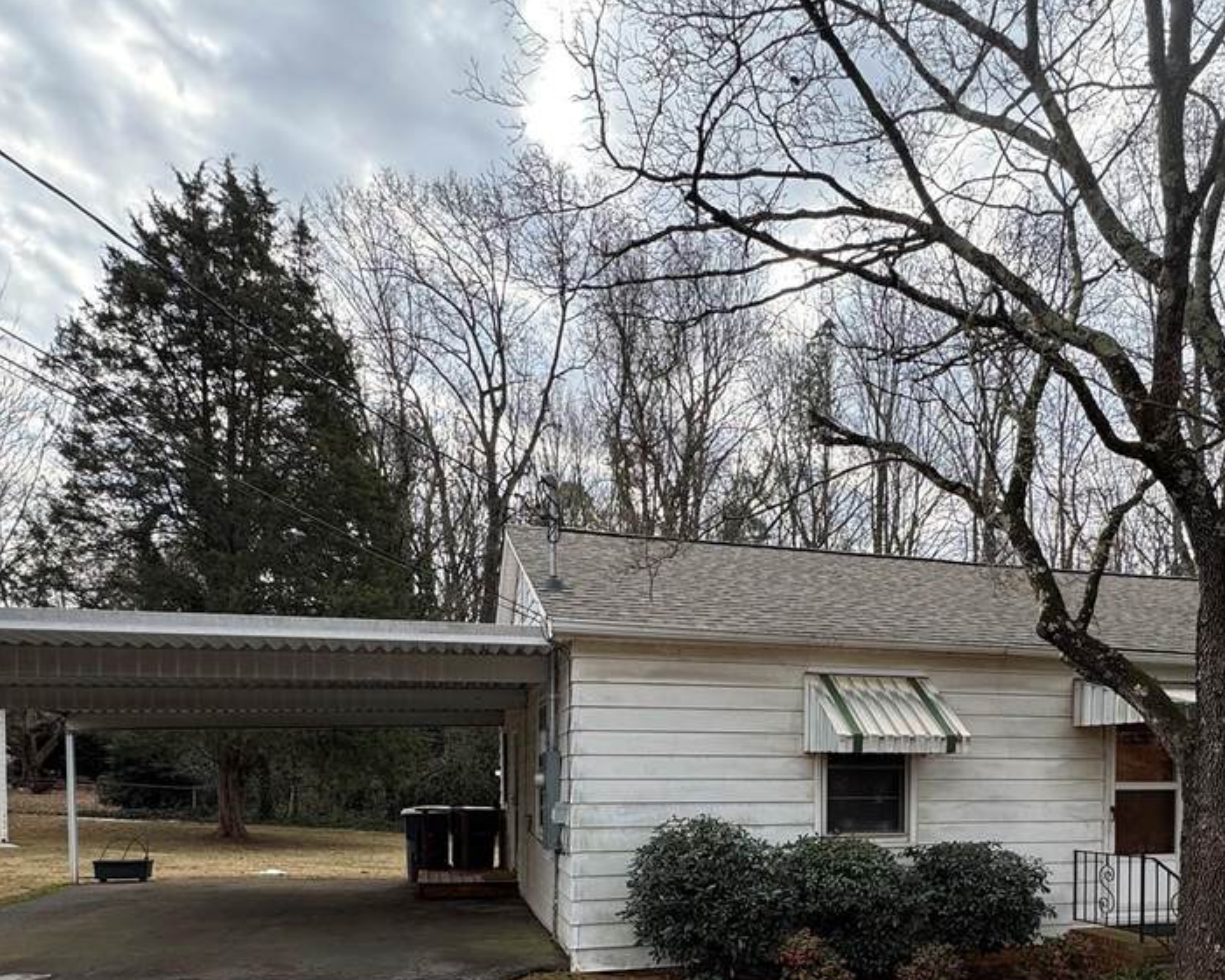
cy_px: 803
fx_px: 906
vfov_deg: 52.6
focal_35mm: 25
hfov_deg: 68.0
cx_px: 667
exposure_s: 1/359
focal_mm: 2.22
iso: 40
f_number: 2.2
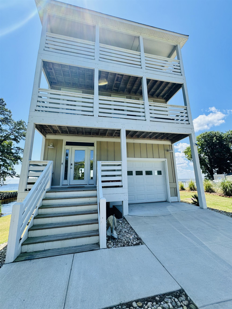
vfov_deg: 102.1
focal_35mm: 14
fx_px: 125
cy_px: 154
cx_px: 116
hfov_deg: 85.7
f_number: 2.2
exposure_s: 1/573
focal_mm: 2.22
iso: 50
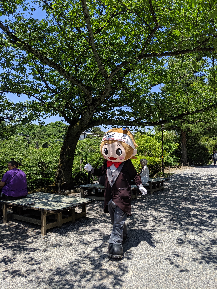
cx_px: 108
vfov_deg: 65.3
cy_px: 144
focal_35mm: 27
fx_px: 226
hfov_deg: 51.4
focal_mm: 4.44
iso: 56
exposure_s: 1/2611
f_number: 1.8
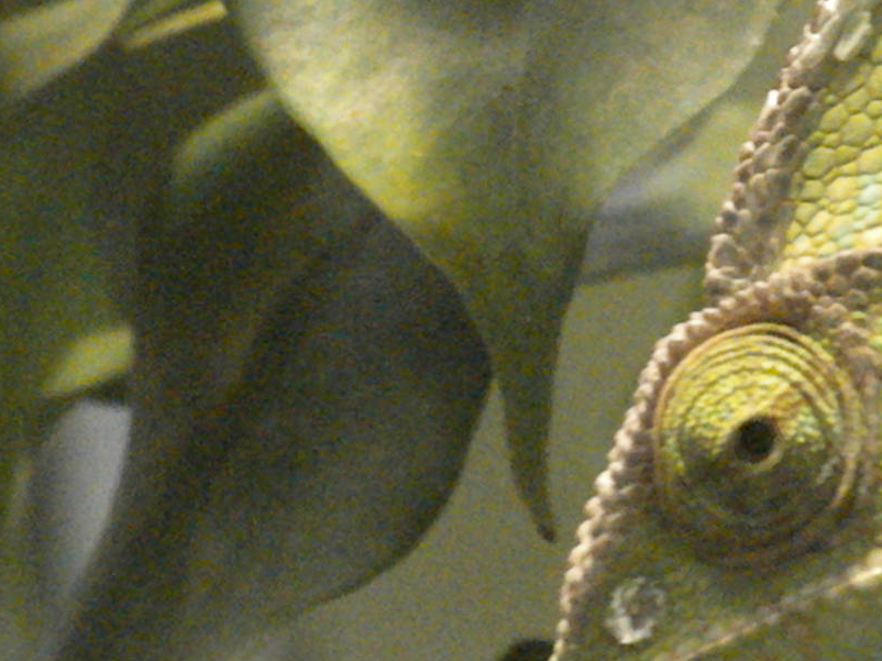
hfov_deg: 3.8
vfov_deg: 2.9
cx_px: 761
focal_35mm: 519
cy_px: 311
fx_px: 13220
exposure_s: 1/120
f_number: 5.3
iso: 3200
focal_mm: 46.2
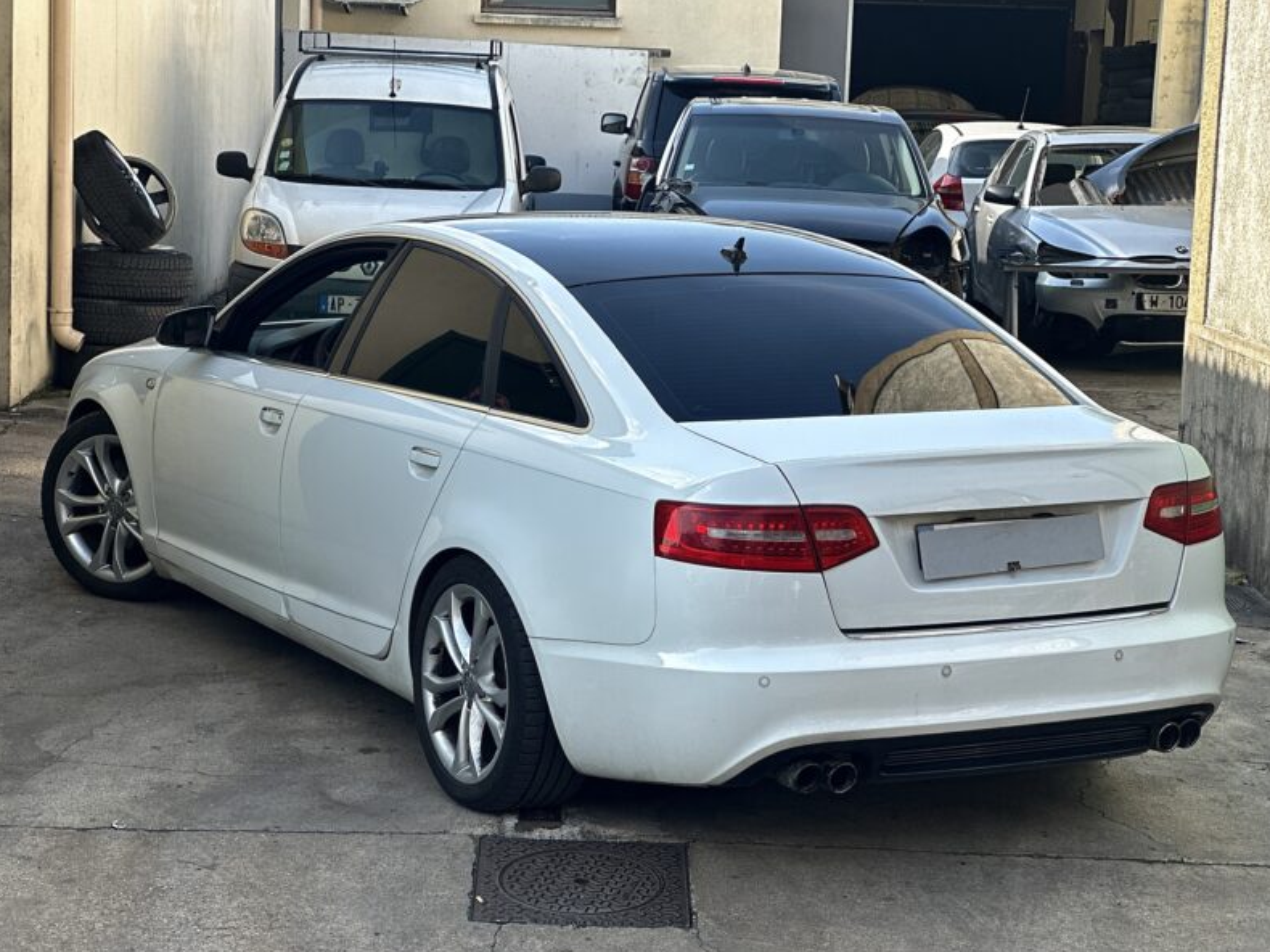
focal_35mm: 78
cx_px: 635
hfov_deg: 25.0
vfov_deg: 18.9
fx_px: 2861
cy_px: 476
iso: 32
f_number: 2.8
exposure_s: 1/340
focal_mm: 9
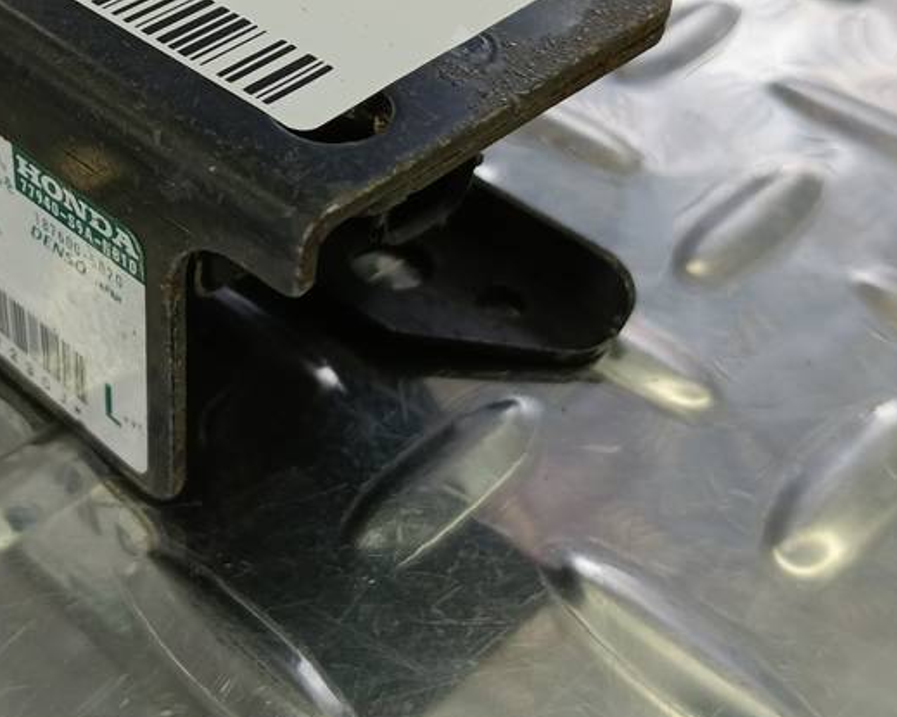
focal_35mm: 52
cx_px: 202
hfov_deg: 35.1
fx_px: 1380
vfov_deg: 28.9
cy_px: 218
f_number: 1.6
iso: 153
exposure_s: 1/100
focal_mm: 4.11
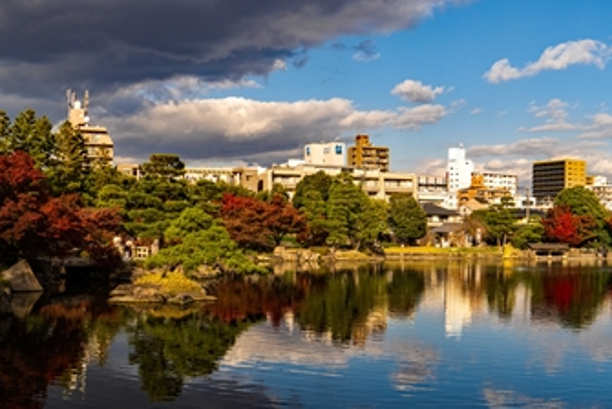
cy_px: 233
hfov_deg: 45.3
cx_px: 340
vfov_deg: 31.2
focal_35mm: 43
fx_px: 732
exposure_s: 1/400
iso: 200
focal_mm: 24
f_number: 8
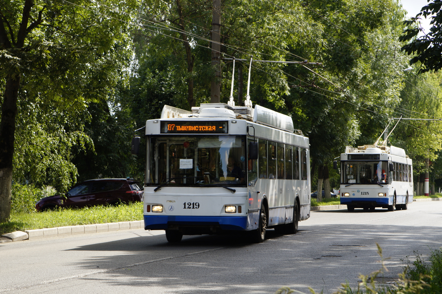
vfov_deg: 12.2
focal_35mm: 112
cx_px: 221
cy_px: 147
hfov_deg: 18.2
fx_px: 1380
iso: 100
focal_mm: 75
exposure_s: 1/160
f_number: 5
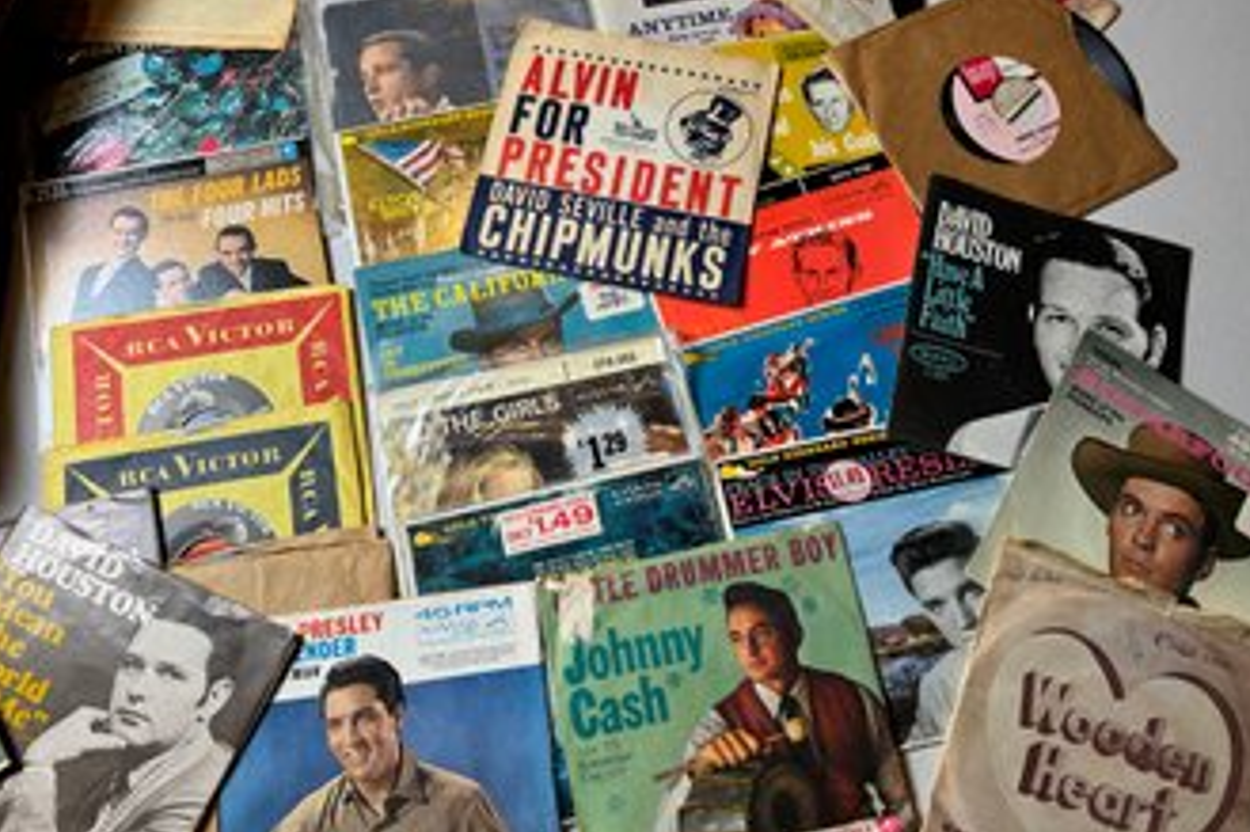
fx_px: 902
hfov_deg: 69.4
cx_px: 644
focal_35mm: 26
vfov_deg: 49.5
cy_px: 416
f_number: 1.78
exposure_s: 1/120
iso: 100
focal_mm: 6.86
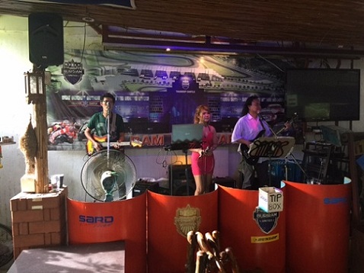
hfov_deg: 61.7
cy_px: 136
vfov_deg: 48.2
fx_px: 305
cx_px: 182
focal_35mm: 29
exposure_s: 1/17
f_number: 2.2
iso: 64
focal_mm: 4.15
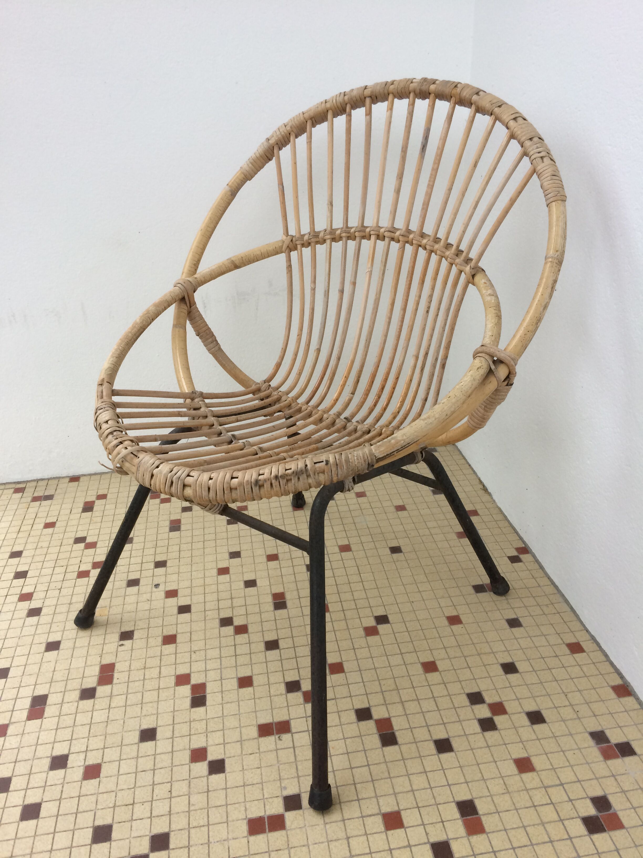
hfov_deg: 48.2
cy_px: 429
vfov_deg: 61.7
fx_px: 718
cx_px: 322
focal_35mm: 29
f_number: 2.2
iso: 32
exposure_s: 1/33
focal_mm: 4.15
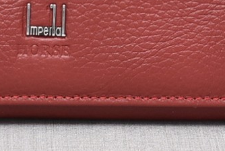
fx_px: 1978
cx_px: 46
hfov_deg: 6.5
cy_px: -16
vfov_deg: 4.4
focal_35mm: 316
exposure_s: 1/60
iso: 100
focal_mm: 55
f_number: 5.6
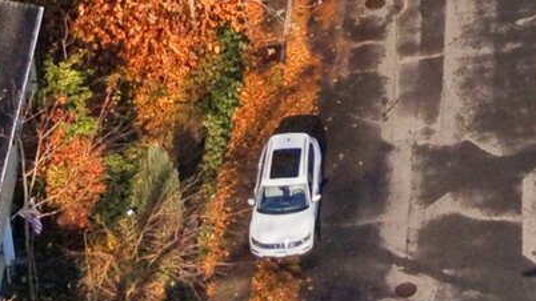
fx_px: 2842
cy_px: -607
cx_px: 952
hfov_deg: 10.2
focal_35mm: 200
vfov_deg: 5.7
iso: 200
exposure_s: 1/5000
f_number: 1.8
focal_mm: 8.7
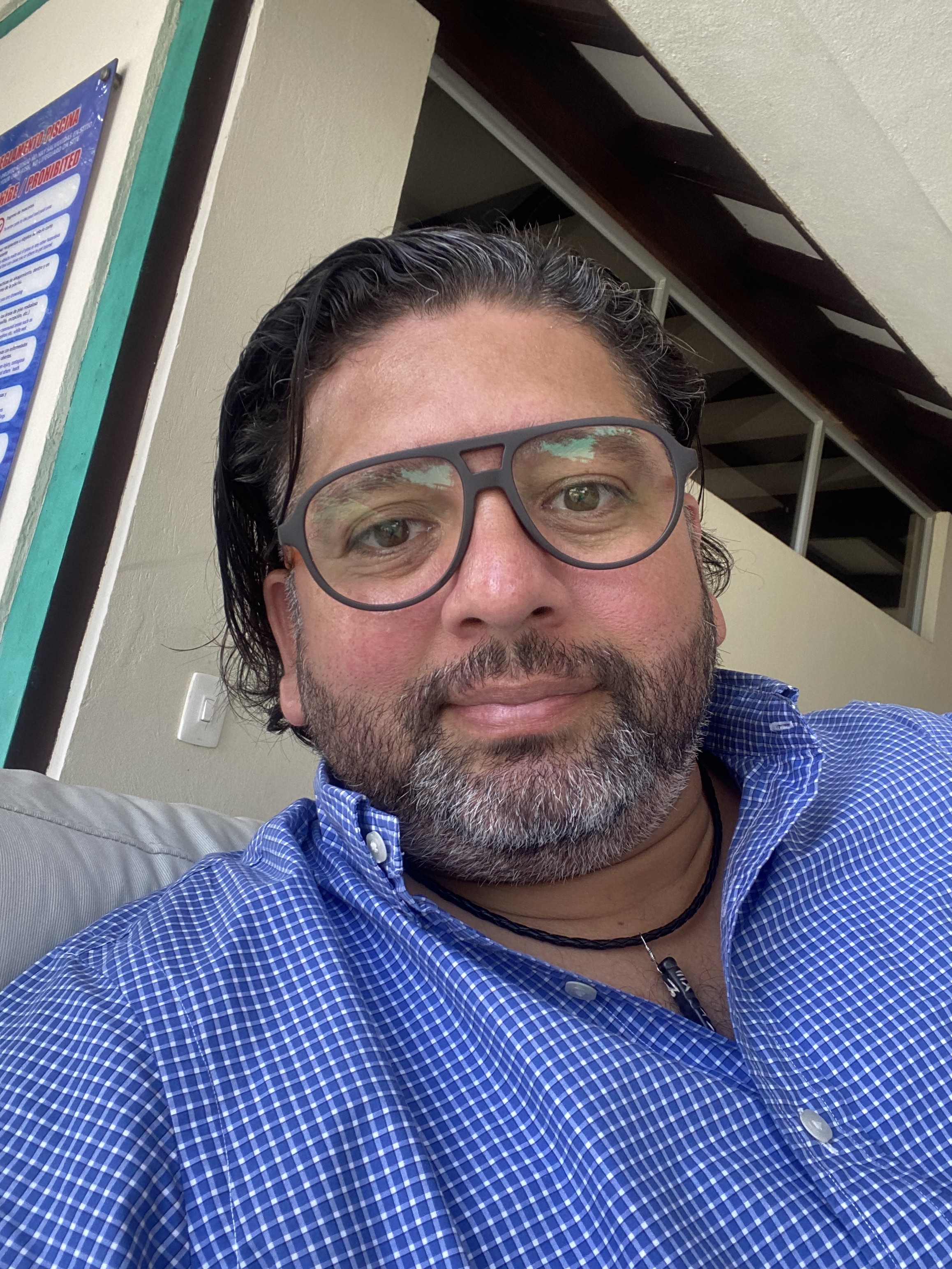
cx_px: 476
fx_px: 1100
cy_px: 634
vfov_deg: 60.0
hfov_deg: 46.8
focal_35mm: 30
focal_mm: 2.71
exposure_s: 1/122
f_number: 2.2
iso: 100
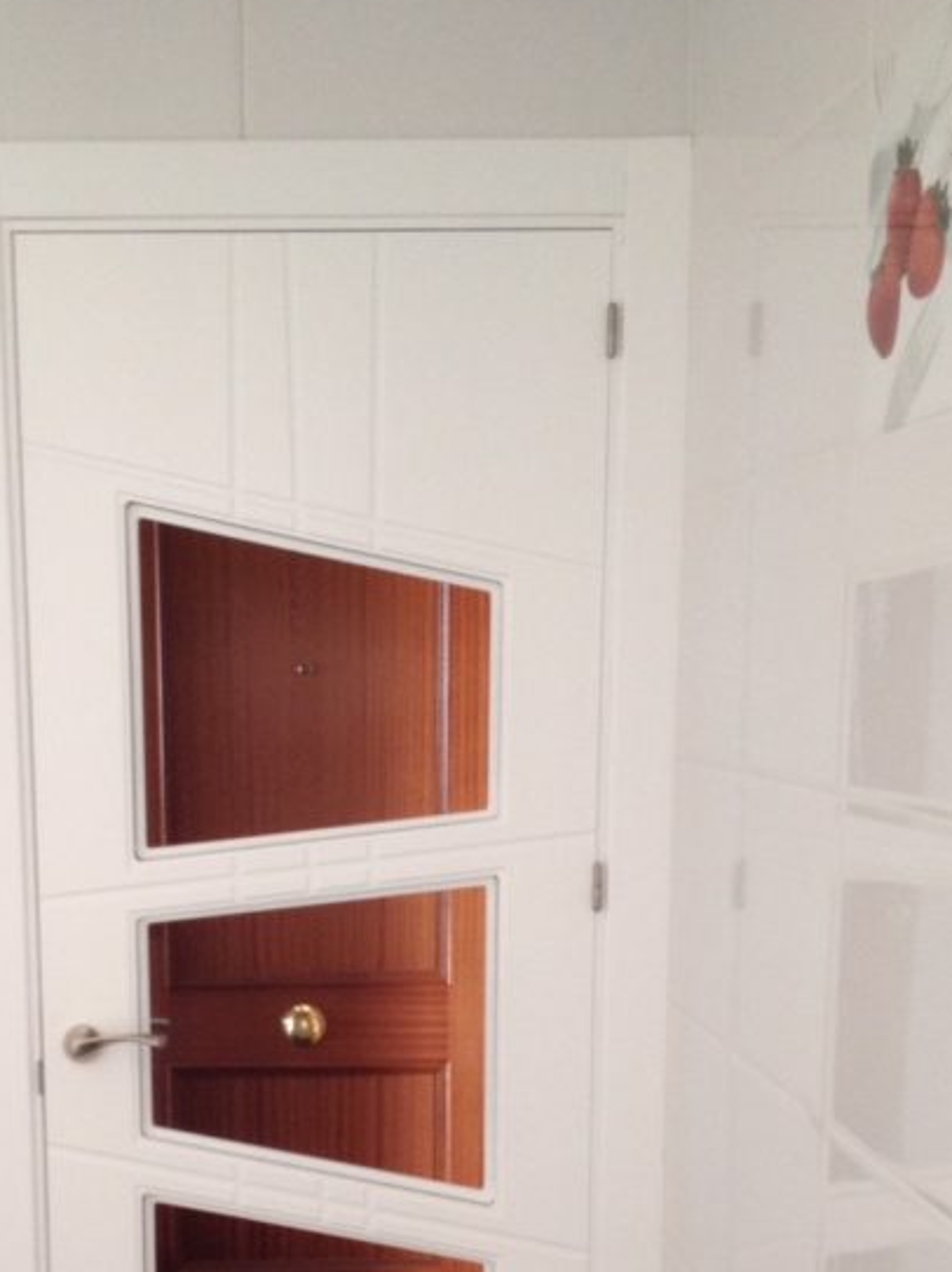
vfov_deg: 33.5
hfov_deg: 25.8
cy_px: 982
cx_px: 265
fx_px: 2055
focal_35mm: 56
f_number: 2.4
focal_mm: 4.28
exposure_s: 1/20
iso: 125
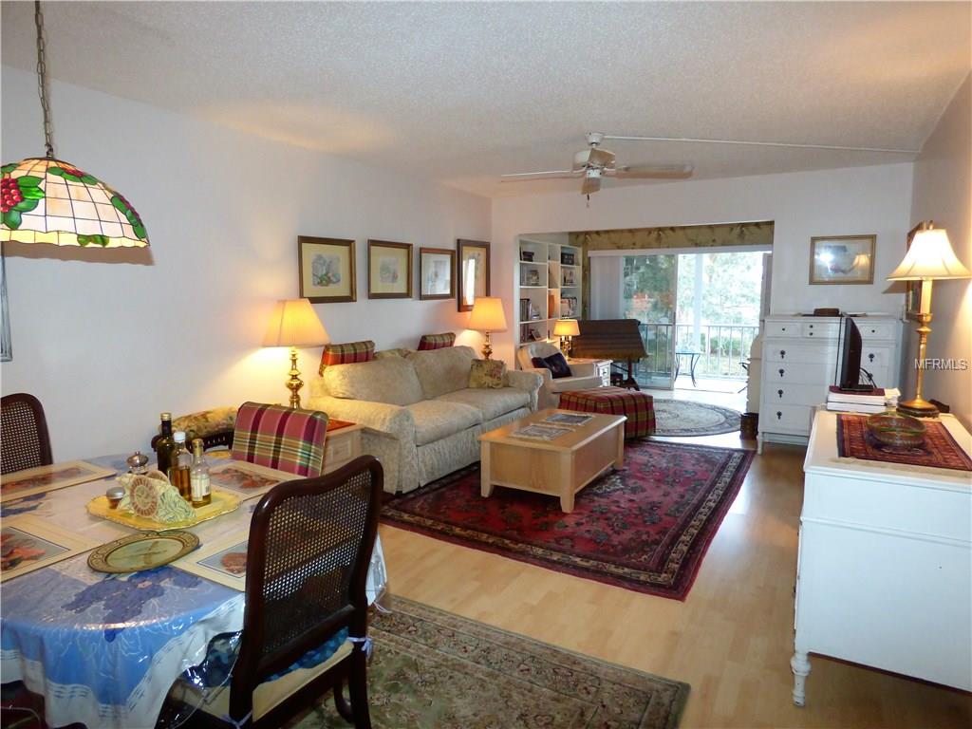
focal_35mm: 20
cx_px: 486
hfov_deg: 81.7
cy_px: 364
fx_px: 562
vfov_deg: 66.0
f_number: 2.8
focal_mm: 3.58
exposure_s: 1/60
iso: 500
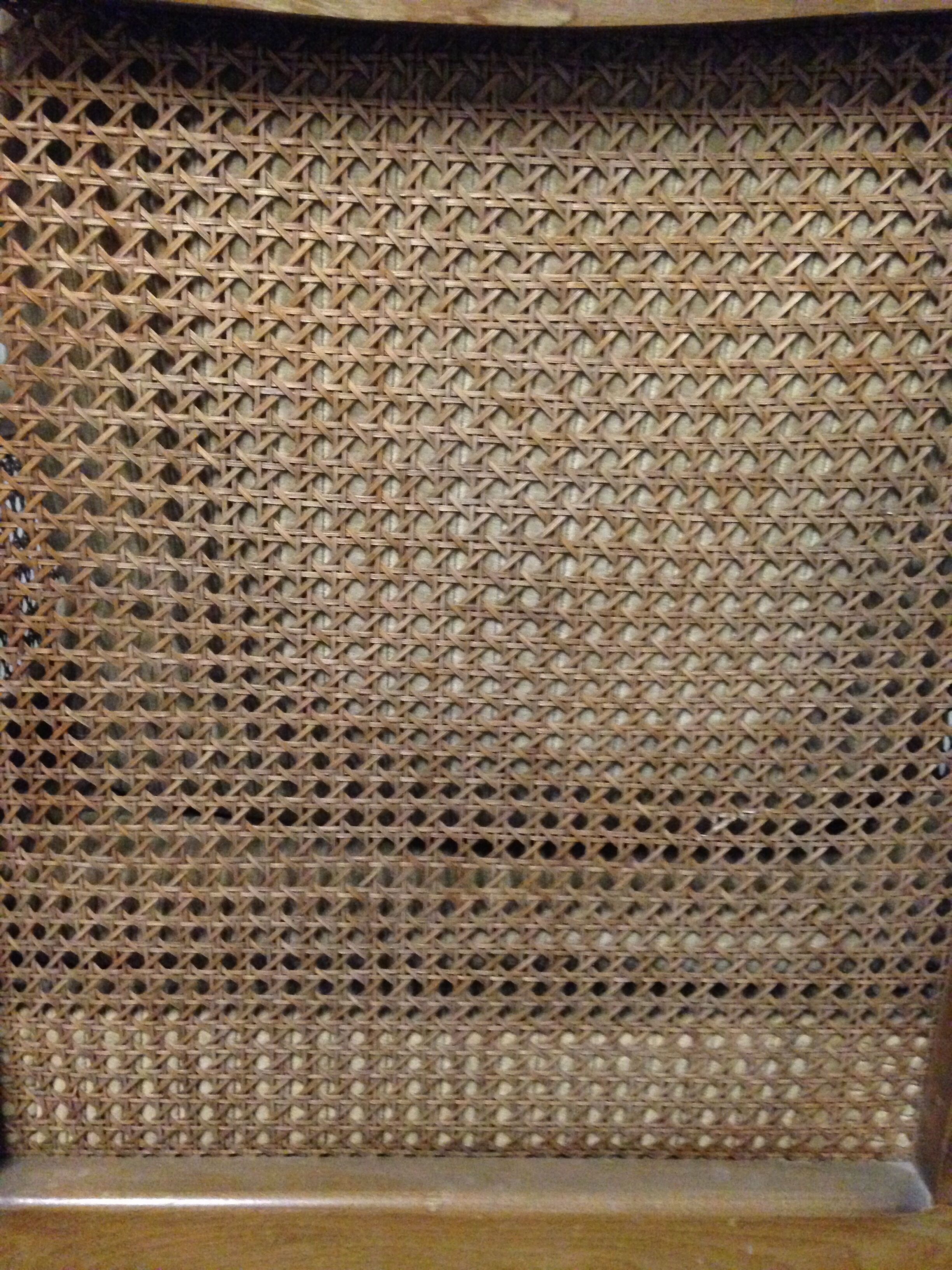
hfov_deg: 42.9
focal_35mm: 33
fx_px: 1210
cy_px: 635
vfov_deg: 55.4
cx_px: 476
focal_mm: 4.12
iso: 800
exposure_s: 1/15
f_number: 2.4
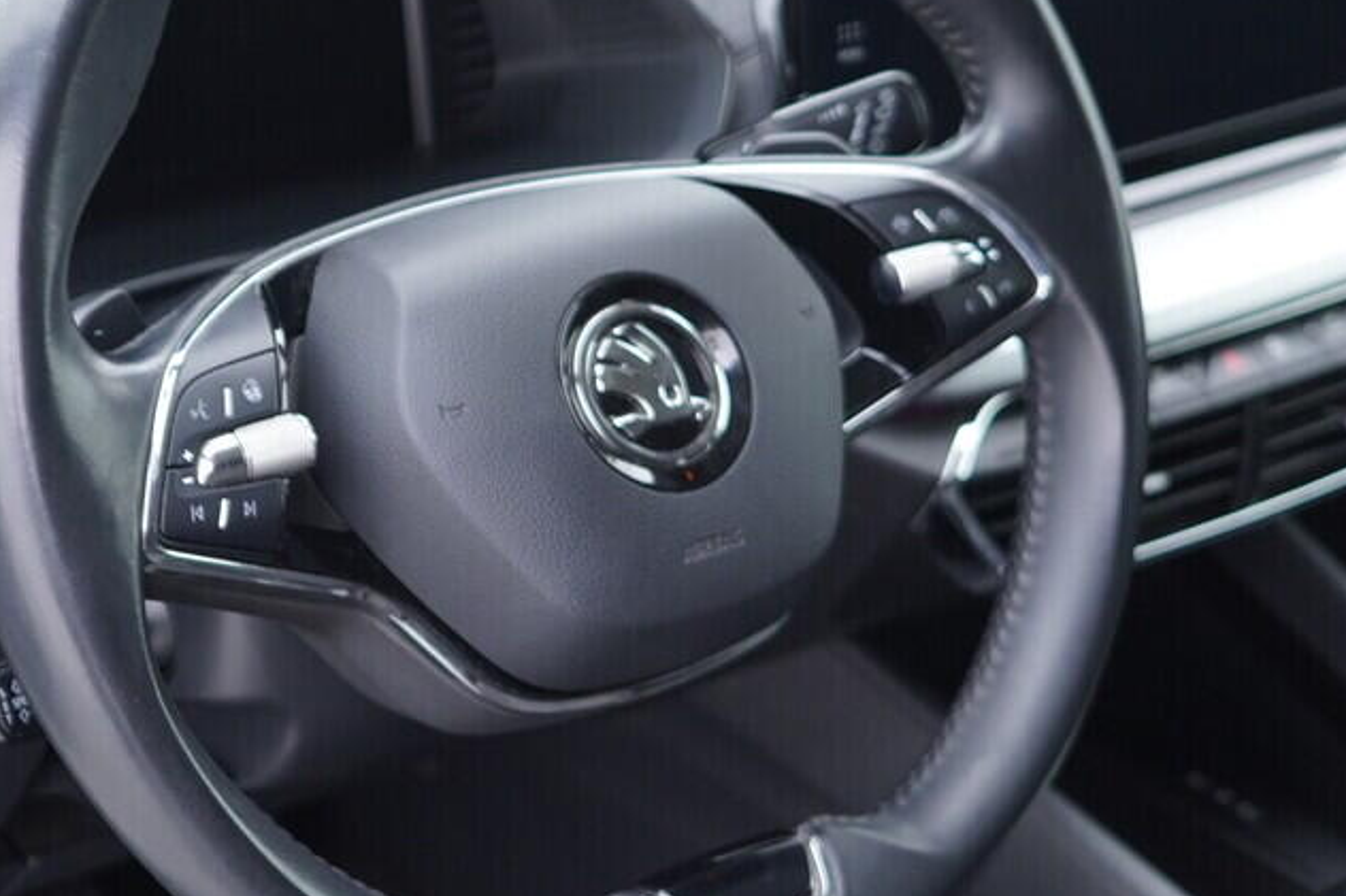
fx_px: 3065
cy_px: 481
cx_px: 537
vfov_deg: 16.6
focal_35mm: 82
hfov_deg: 24.7
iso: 250
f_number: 2.8
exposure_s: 1/40
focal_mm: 24
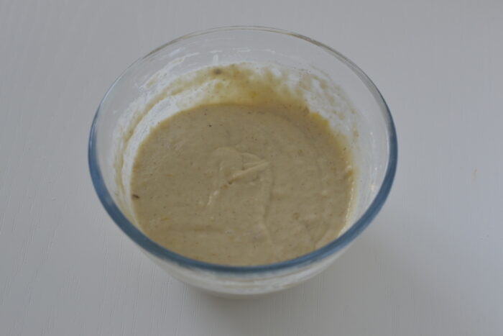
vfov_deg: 18.2
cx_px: 252
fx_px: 1048
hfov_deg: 27.0
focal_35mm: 75
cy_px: 168
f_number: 4
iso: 400
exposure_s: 1/60
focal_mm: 50
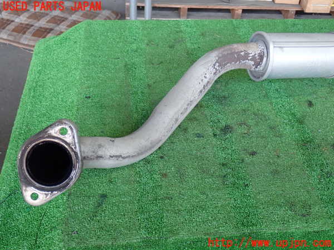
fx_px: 425
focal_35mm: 44
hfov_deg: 42.9
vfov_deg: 32.9
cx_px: 167
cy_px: 125
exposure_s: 1/40
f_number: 2.9
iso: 200
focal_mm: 7.84
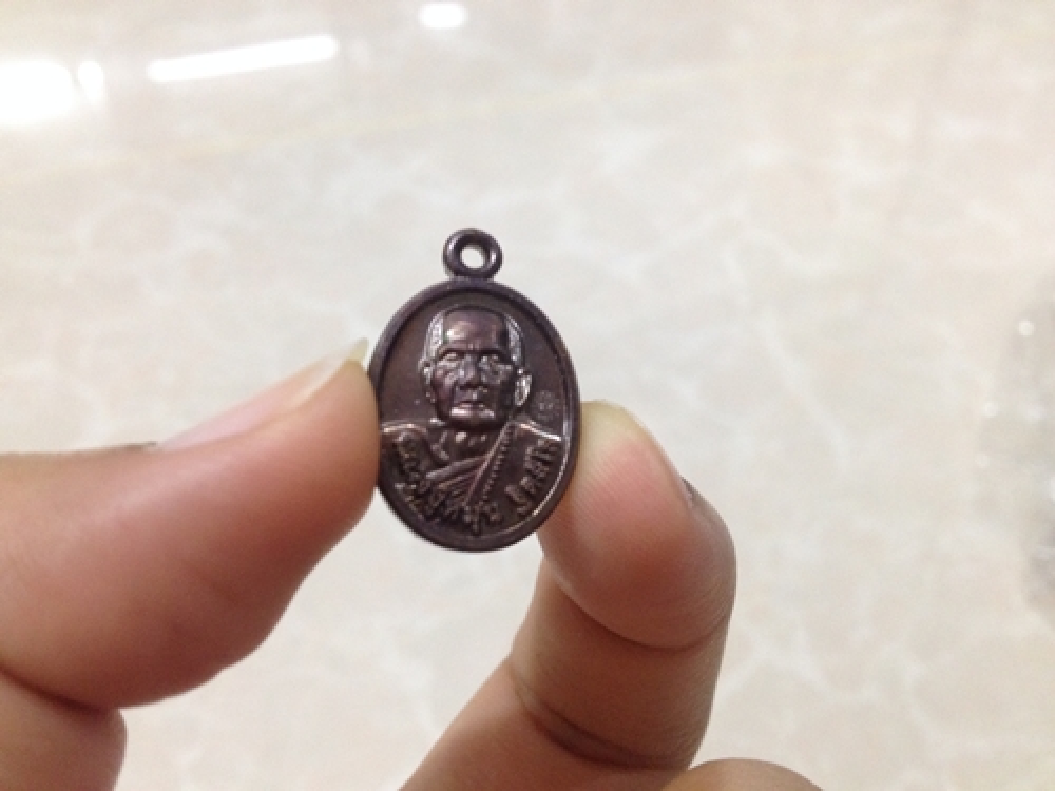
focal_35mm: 35
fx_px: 1067
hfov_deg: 52.6
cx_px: 528
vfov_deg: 40.7
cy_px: 396
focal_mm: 4.28
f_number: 2.4
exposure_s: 1/20
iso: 200
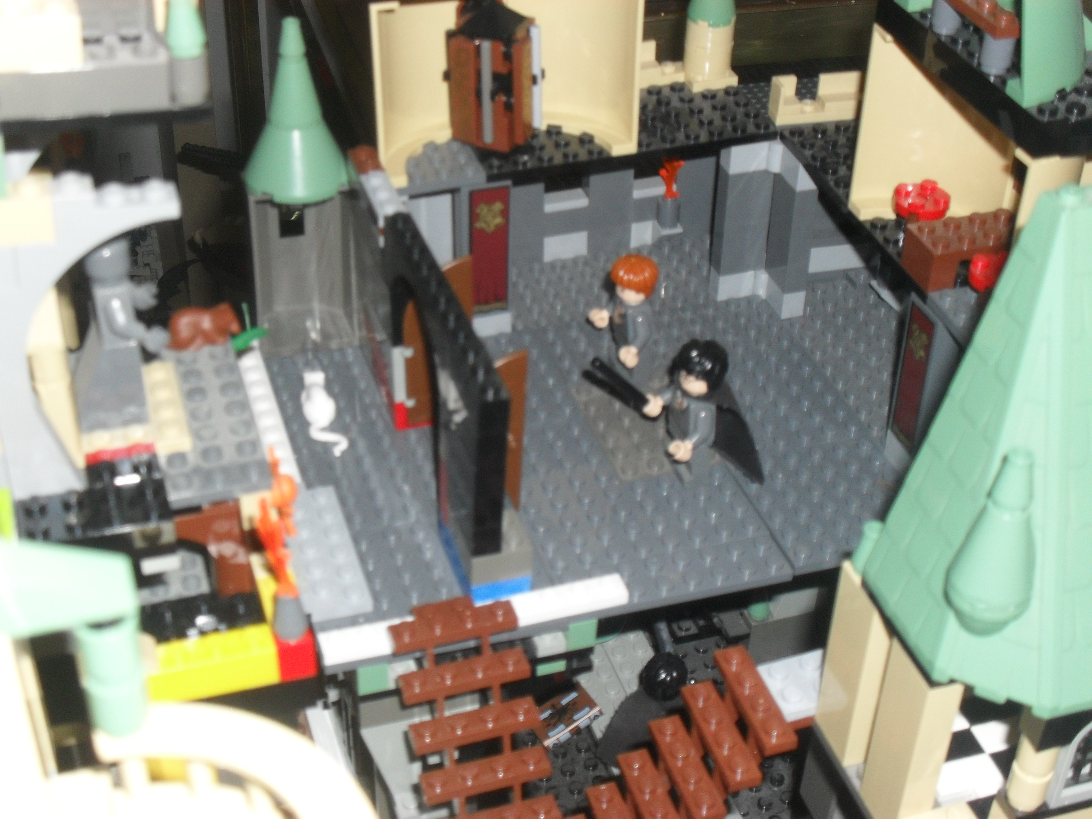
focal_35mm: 49
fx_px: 1546
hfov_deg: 38.9
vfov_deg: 29.7
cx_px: 546
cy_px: 410
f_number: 3.9
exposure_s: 1/45
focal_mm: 8.7
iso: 200
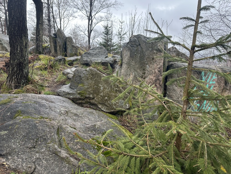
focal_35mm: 24
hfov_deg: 71.6
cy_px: 87
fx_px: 160
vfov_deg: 56.8
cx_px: 116
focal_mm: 6.86
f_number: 1.78
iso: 80
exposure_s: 1/215
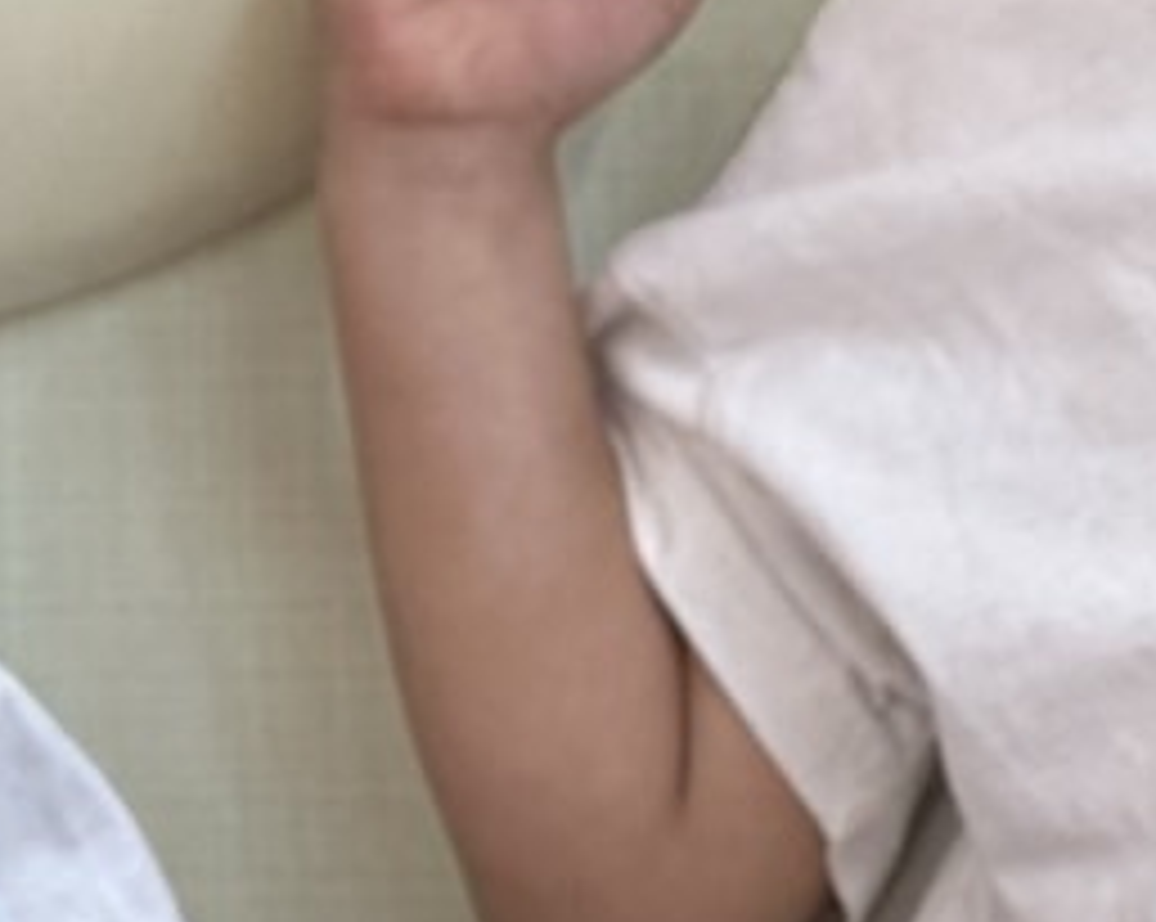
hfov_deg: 5.1
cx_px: -1268
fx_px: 12815
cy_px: -202
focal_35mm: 375
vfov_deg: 4.1
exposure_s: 1/40
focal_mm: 9
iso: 125
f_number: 2.8
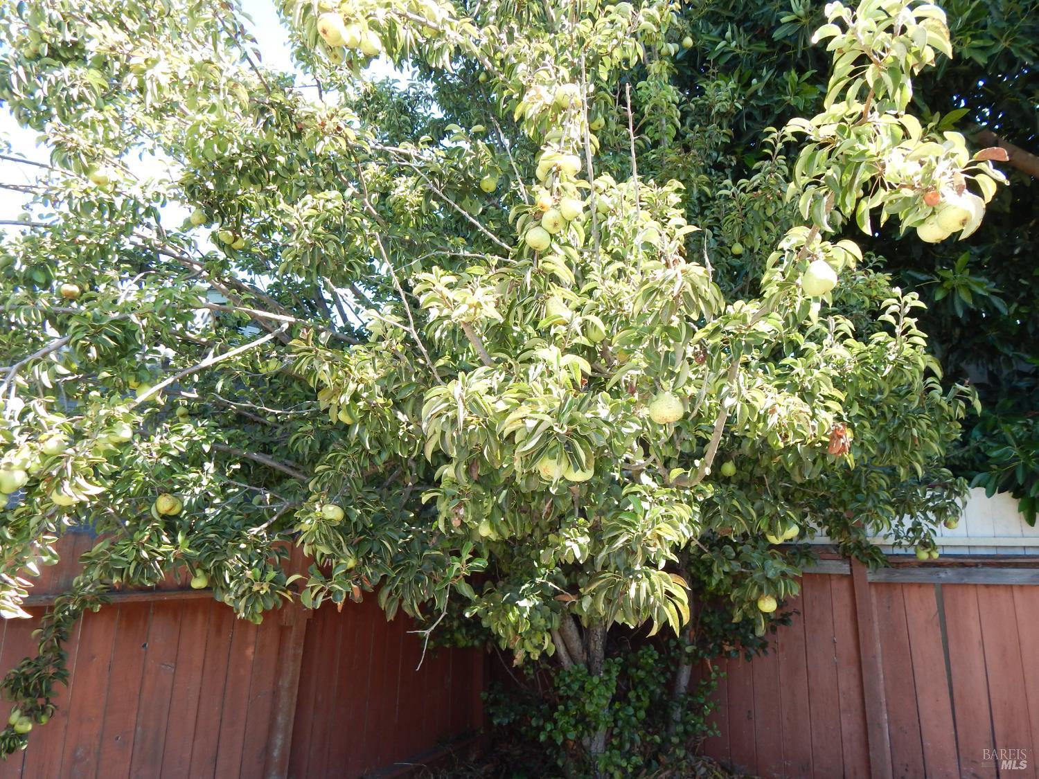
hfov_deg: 76.4
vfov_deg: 61.1
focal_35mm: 22
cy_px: 390
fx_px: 660
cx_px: 520
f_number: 3
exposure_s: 1/160
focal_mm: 4
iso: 125
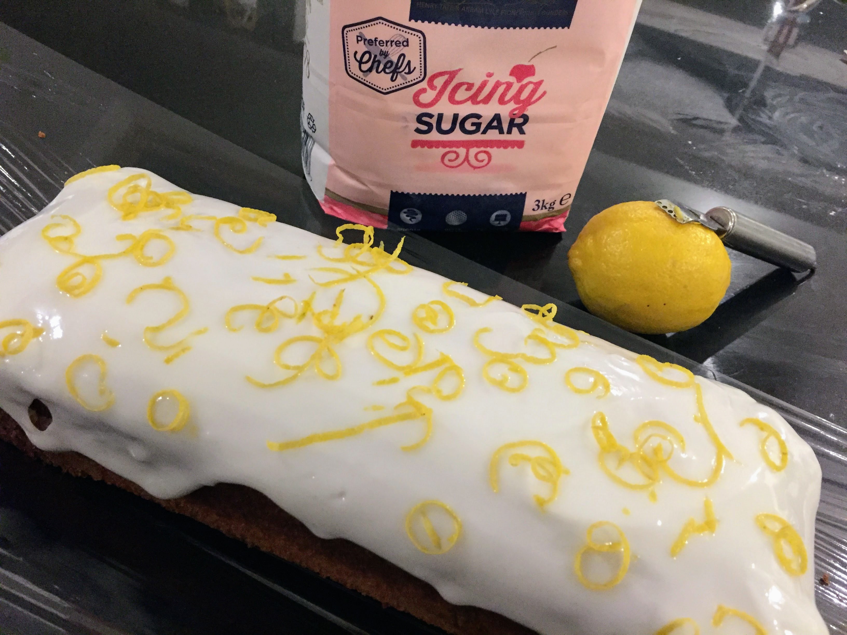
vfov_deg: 48.2
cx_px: 424
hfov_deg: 61.7
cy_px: 318
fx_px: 710
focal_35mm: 29
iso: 400
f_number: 2.2
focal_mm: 4.15
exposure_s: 1/17
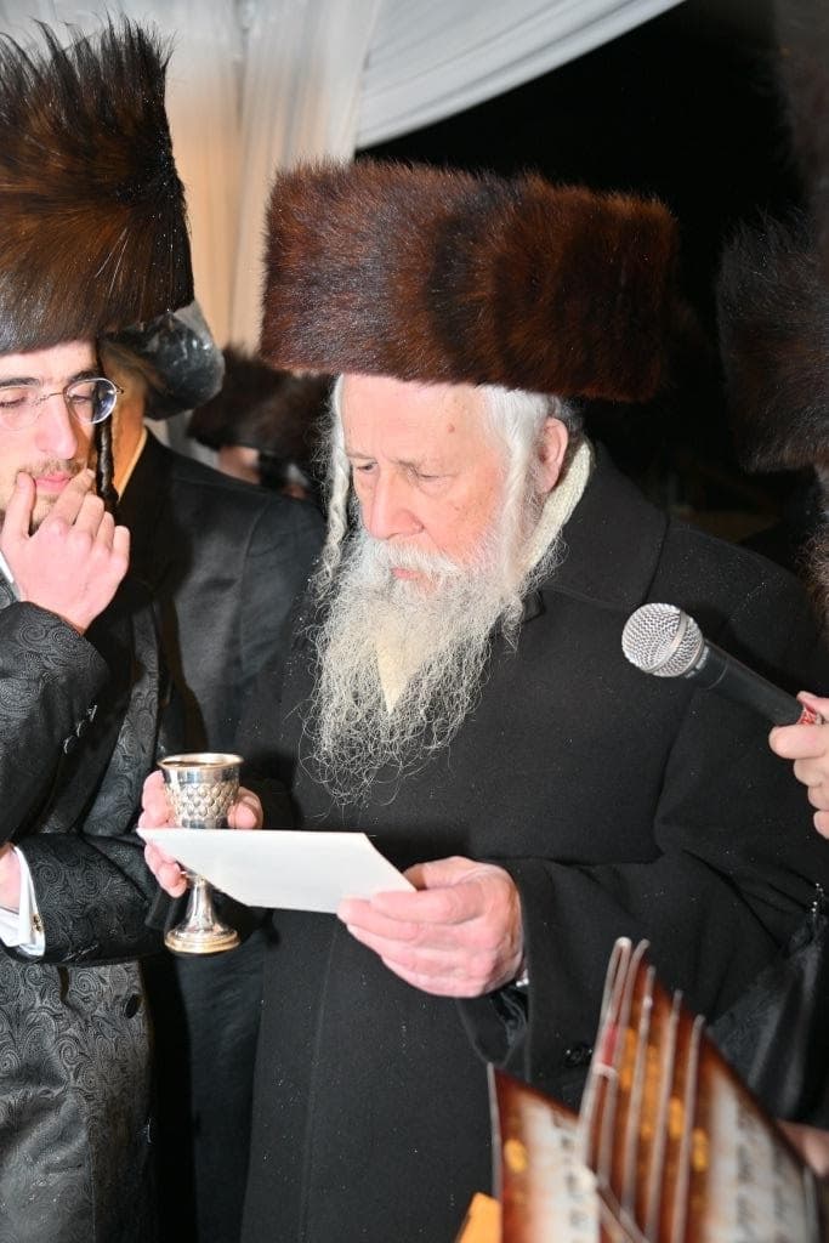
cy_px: 622
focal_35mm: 38
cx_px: 414
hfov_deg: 35.1
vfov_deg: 50.7
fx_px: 1312
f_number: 4
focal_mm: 38
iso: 200
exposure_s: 1/200
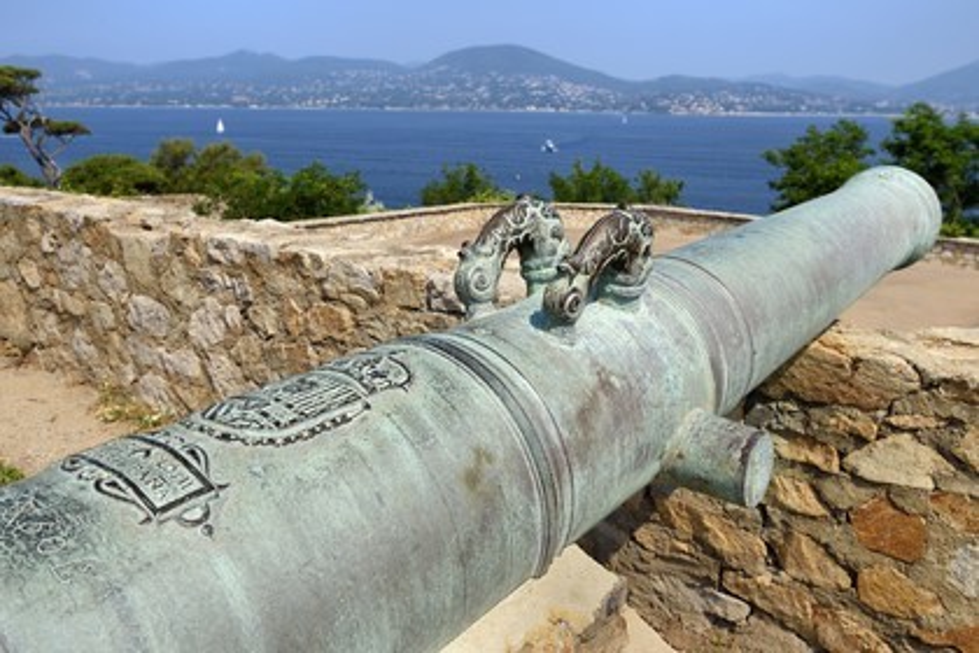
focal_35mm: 31
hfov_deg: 60.3
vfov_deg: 42.3
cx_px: 490
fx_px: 843
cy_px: 326
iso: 200
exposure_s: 1/800
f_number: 9
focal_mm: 31
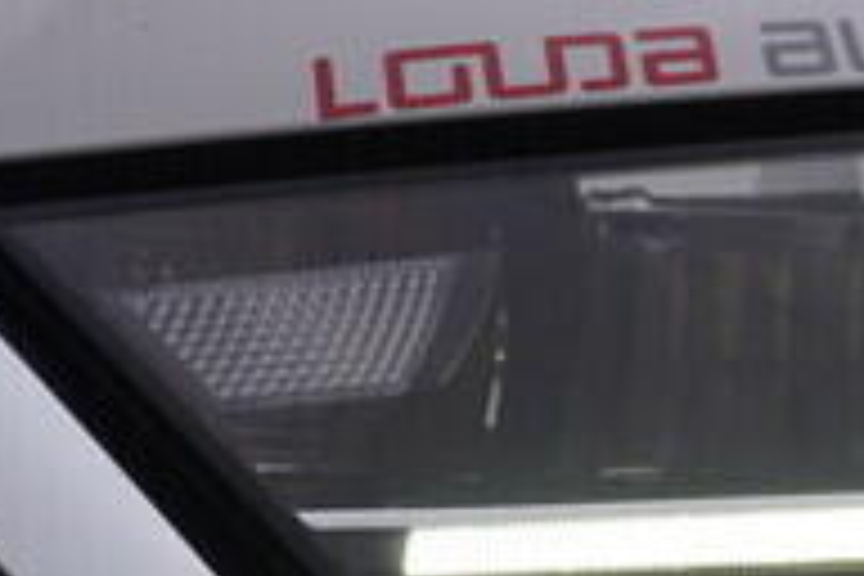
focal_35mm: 192
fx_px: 4608
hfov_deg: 10.4
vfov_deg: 7.1
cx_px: 1264
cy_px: 781
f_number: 5
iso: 125
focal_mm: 24
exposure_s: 1/125
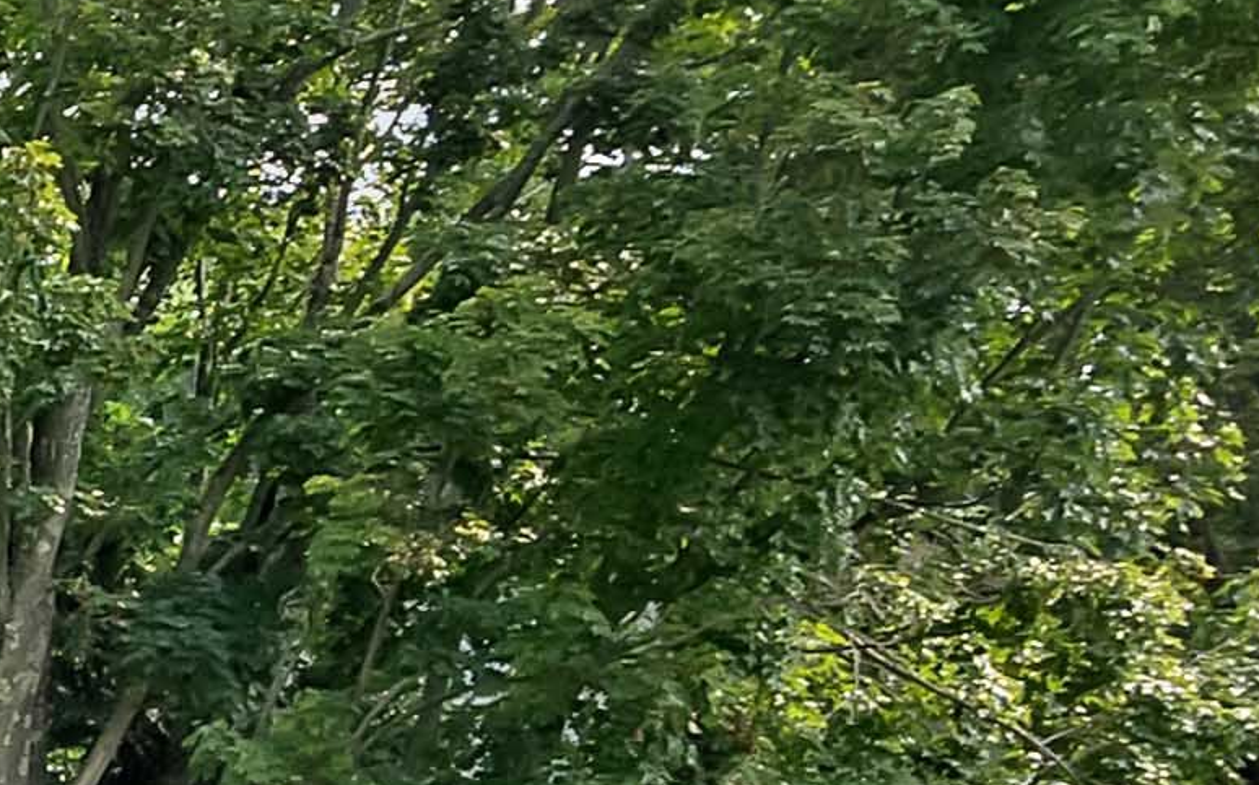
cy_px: 1326
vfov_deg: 7.7
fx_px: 5693
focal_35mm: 166
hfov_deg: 8.7
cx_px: -3214
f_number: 9
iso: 640
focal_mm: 21
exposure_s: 1/160
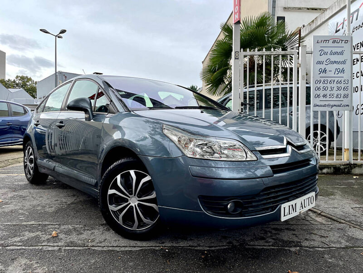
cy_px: 136
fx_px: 273
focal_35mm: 26
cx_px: 182
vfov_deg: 53.1
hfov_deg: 67.3
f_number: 1.6
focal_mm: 4.2
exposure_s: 1/1261
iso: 32
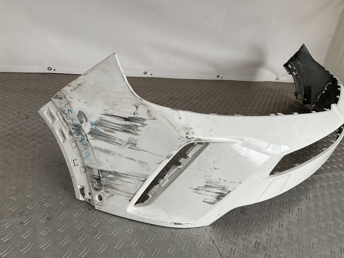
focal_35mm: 29
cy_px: 129
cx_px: 172
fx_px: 288
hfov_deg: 61.7
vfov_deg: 48.2
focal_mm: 3
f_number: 1.8
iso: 25
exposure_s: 1/120
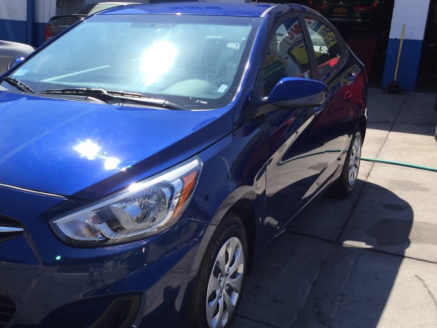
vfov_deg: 32.9
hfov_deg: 41.7
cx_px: 111
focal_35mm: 44
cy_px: 162
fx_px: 555
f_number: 2.2
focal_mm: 4.15
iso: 32
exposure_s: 1/1319
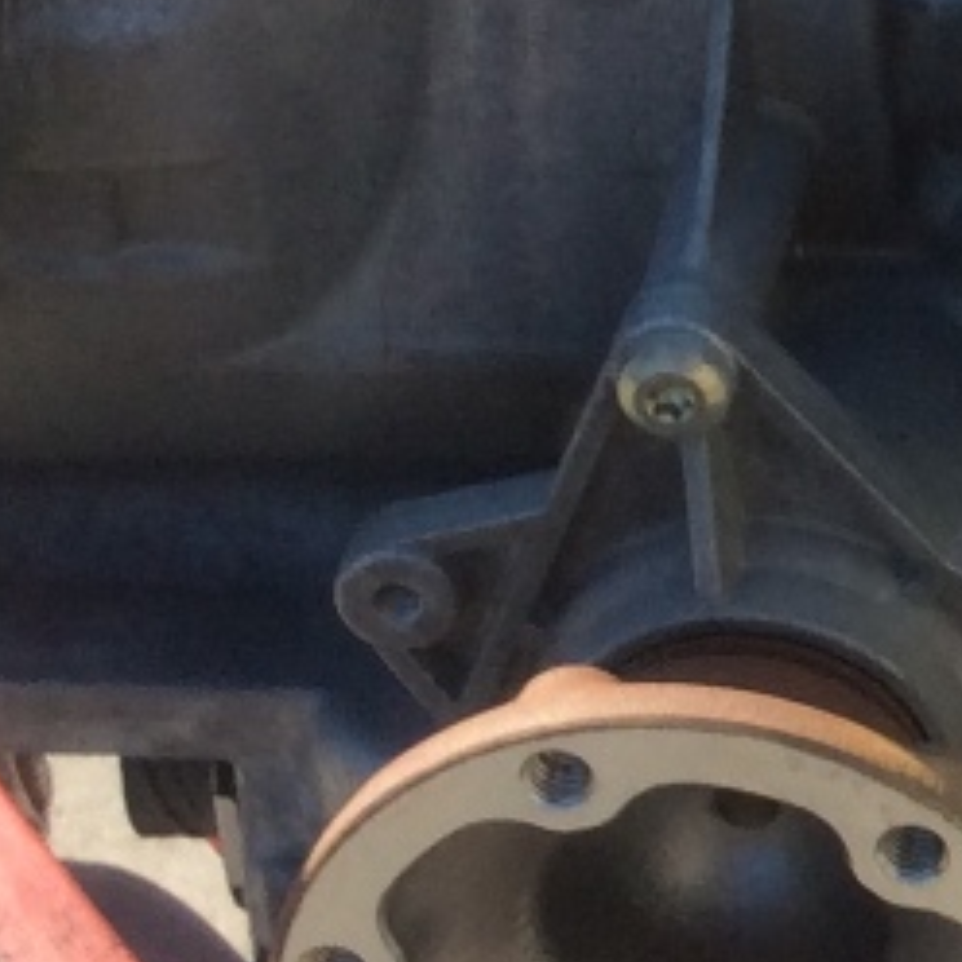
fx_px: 4590
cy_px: -16
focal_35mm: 146
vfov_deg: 11.8
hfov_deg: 11.4
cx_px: 1513
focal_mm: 3.3
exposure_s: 1/643
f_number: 2.4
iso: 32
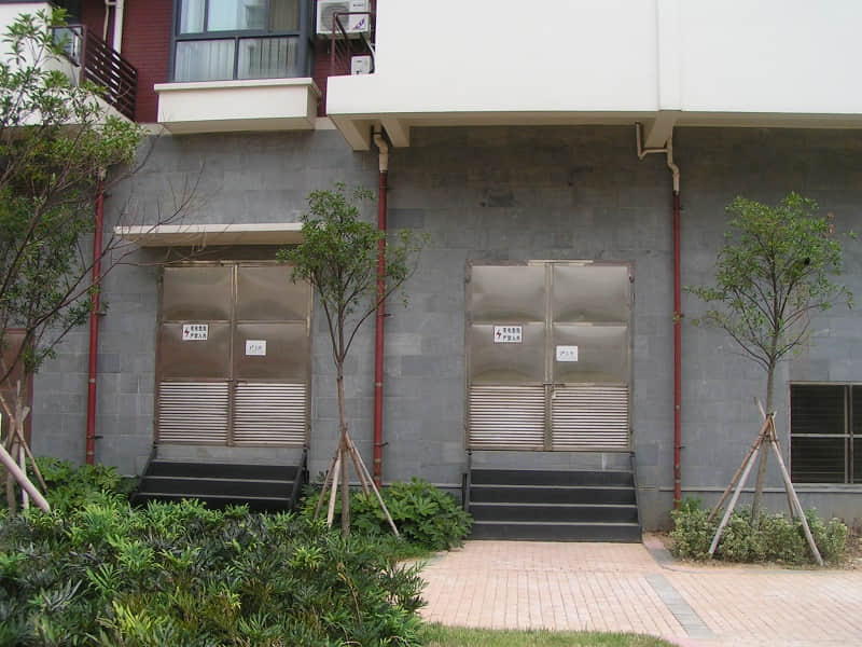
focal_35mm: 38
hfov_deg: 49.0
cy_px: 324
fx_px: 946
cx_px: 431
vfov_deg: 37.7
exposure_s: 1/125
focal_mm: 5.8
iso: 50
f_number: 5.6
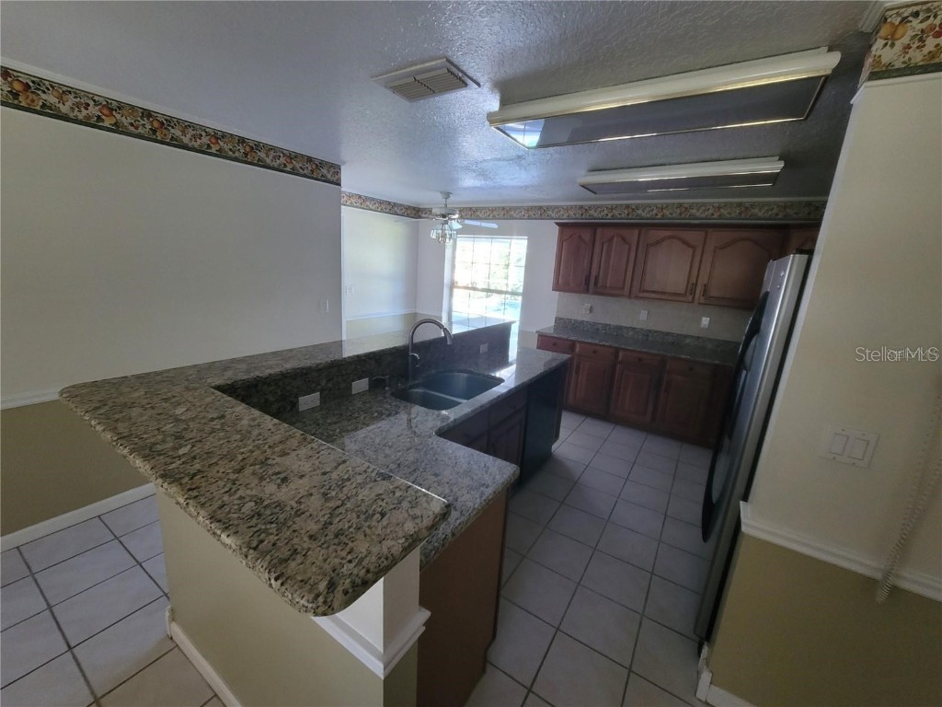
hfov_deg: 106.2
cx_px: 471
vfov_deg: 89.9
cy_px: 354
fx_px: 354
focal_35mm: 13
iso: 320
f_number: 2.2
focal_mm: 2.2
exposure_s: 1/30
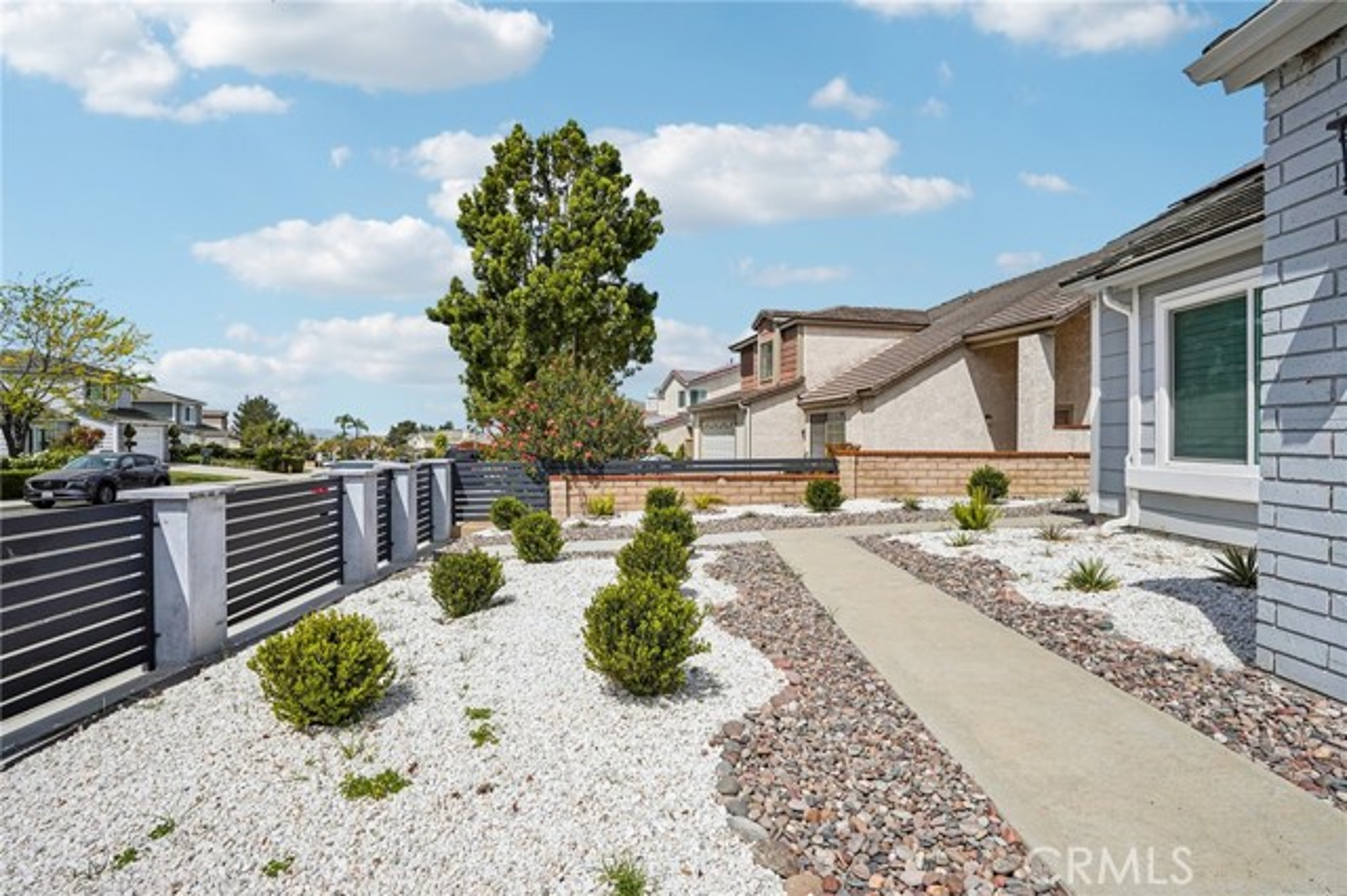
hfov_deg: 96.8
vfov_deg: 73.7
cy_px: 448
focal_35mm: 16
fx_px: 598
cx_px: 674
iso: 400
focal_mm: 16
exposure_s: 1/2000
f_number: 8
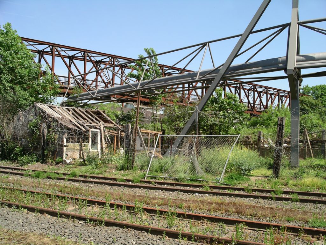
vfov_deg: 38.7
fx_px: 348
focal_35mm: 37
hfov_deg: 50.1
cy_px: 122
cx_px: 163
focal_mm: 7.8
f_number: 5
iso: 64
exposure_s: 1/250
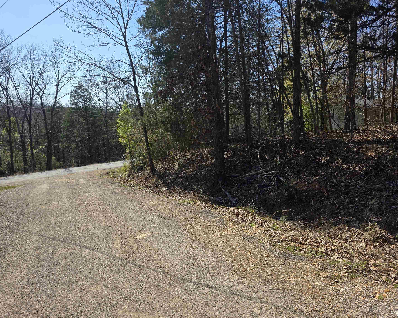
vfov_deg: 58.8
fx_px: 283
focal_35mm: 24
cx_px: 200
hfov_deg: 70.3
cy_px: 159
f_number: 1.7
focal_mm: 6.3
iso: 80
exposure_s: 1/4057
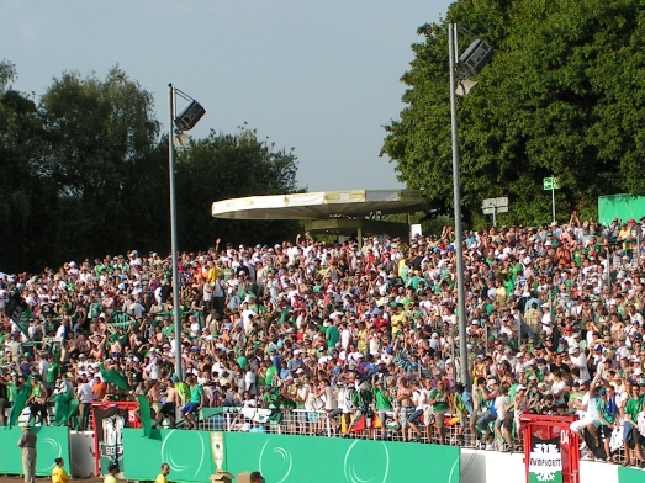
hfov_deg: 18.9
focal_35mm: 104
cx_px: 419
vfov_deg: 14.2
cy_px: 227
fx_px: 1937
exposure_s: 1/400
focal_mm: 10.5
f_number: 5
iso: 50
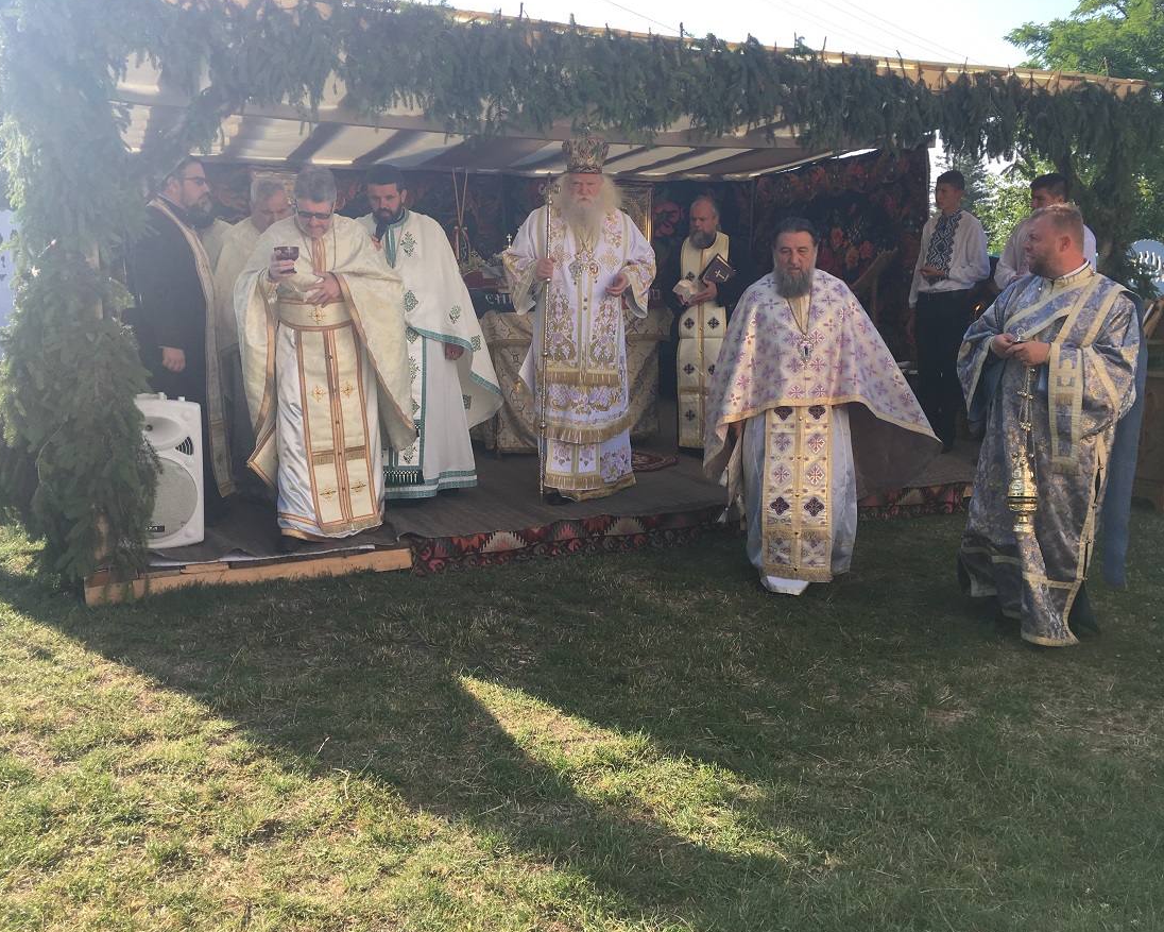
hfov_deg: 57.2
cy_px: 464
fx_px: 1068
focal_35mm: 31
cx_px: 596
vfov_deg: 47.1
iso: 25
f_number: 2.2
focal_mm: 4.15
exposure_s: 1/527
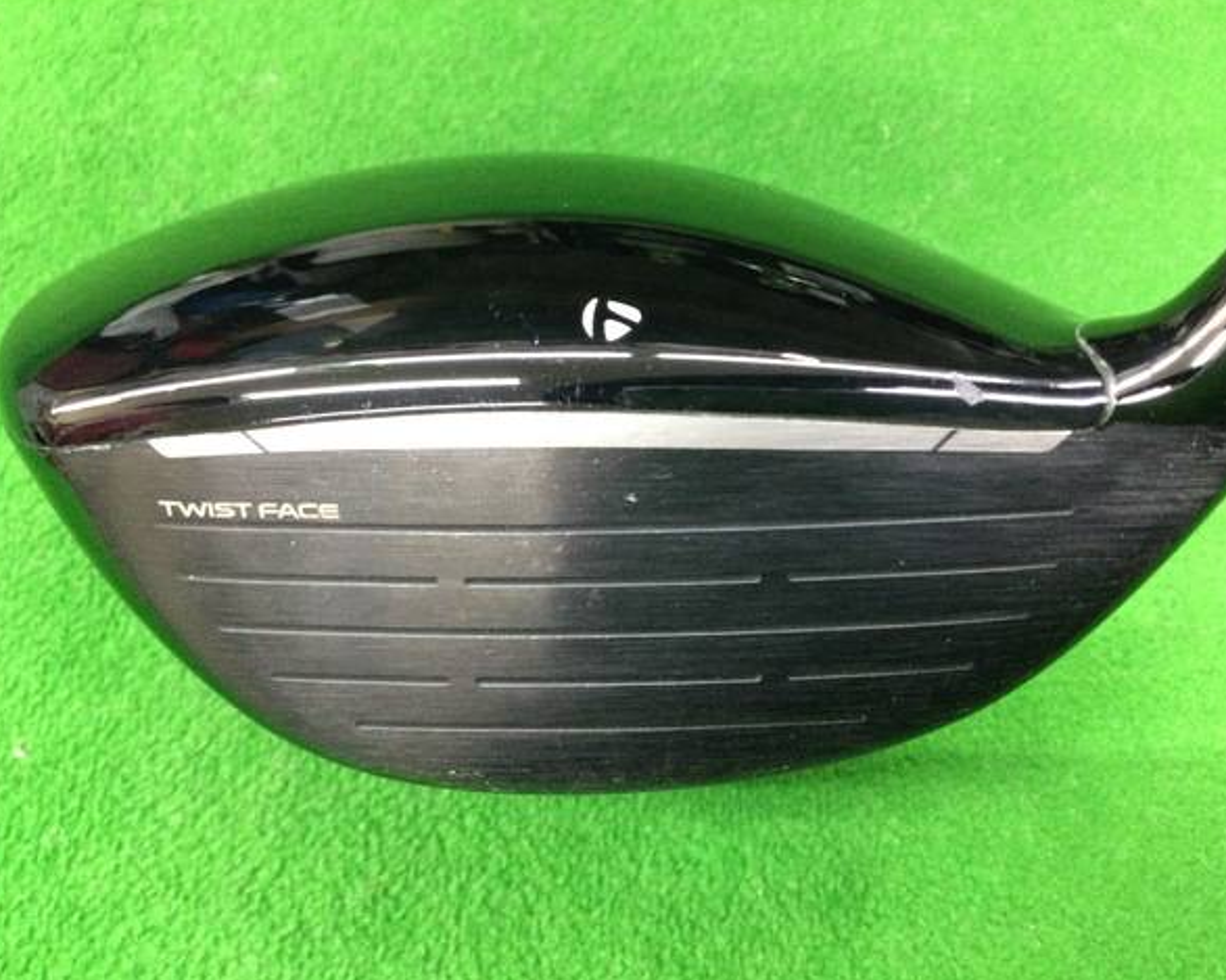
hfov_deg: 54.2
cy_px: 491
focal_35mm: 33
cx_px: 639
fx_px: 1197
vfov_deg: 44.5
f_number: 2.4
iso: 200
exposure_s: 1/15
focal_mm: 3.3
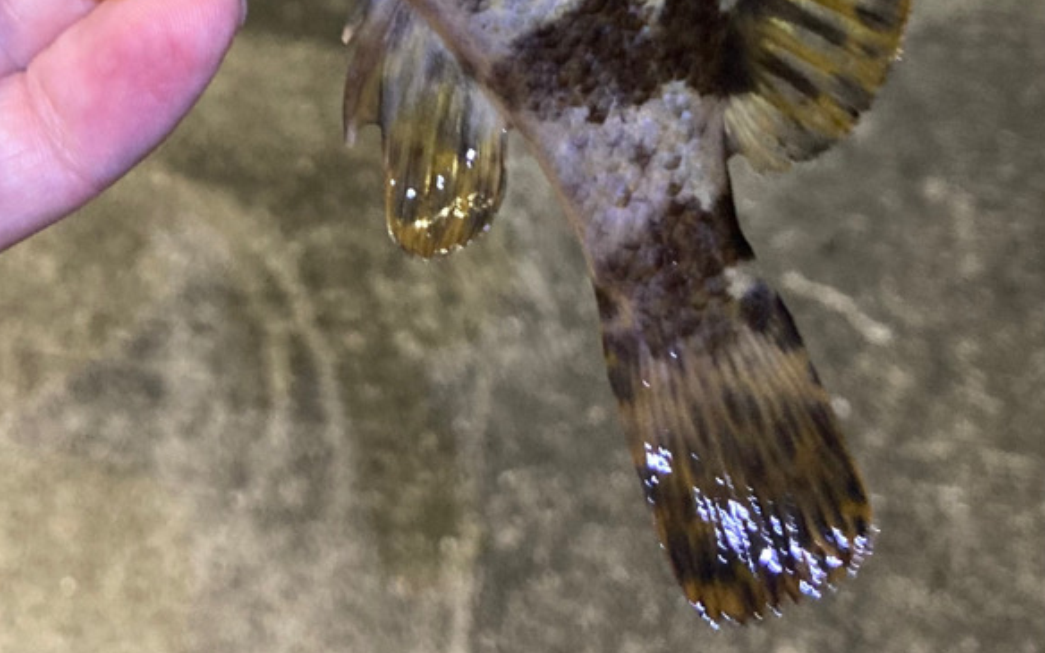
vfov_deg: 22.8
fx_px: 1481
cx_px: 367
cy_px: -138
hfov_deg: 38.5
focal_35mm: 52
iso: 400
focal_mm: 3.99
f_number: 1.8
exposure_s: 1/30
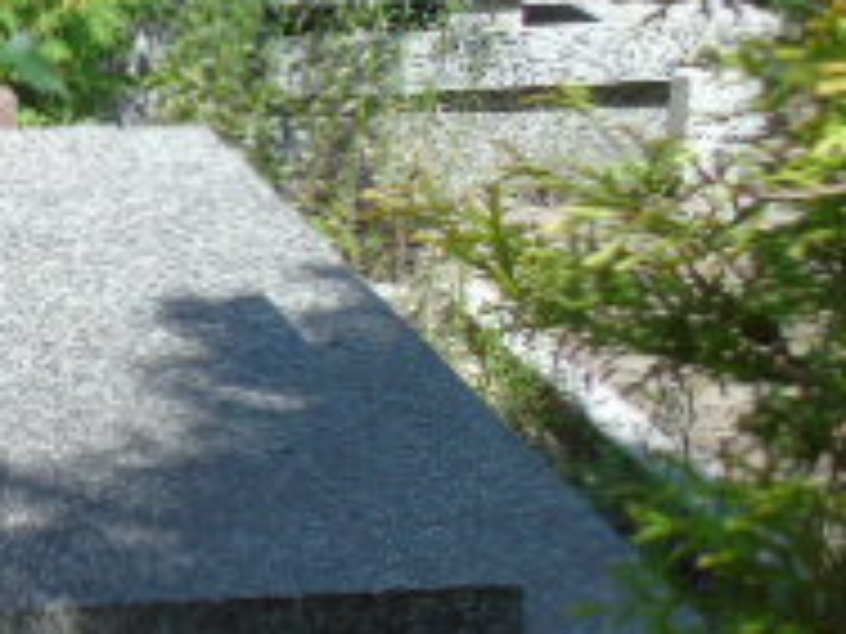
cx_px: -558
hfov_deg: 15.2
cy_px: 256
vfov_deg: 12.8
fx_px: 2835
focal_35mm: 116
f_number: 3.8
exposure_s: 1/400
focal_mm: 6.1
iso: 80
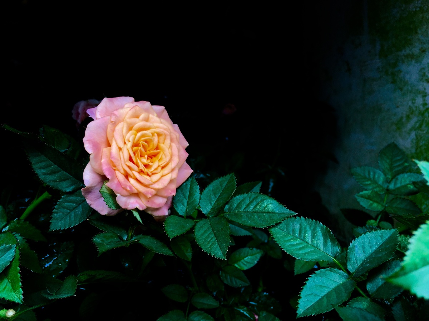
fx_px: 359
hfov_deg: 61.7
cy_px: 160
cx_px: 214
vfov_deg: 48.2
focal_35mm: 29
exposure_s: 1/194
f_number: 2.2
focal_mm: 4.15
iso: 25
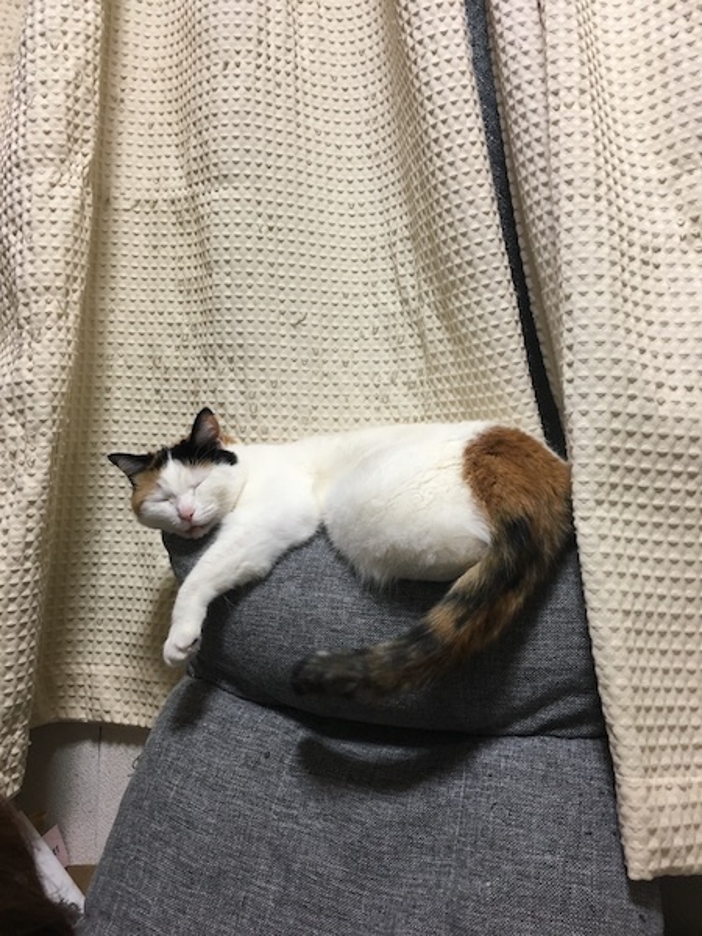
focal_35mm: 29
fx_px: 784
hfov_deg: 48.2
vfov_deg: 61.7
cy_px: 468
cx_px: 351
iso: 100
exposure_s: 1/30
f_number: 2.2
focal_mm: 4.15
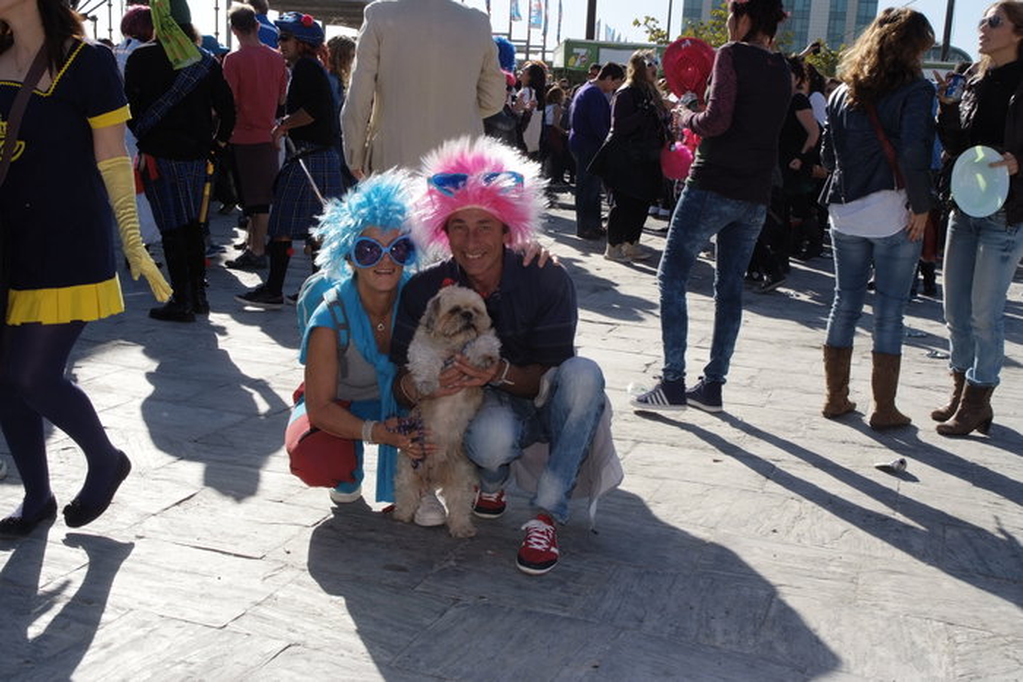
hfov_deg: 47.4
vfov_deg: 32.6
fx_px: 1165
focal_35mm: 41
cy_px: 341
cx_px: 512
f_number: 11
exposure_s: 1/250
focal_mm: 27
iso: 250
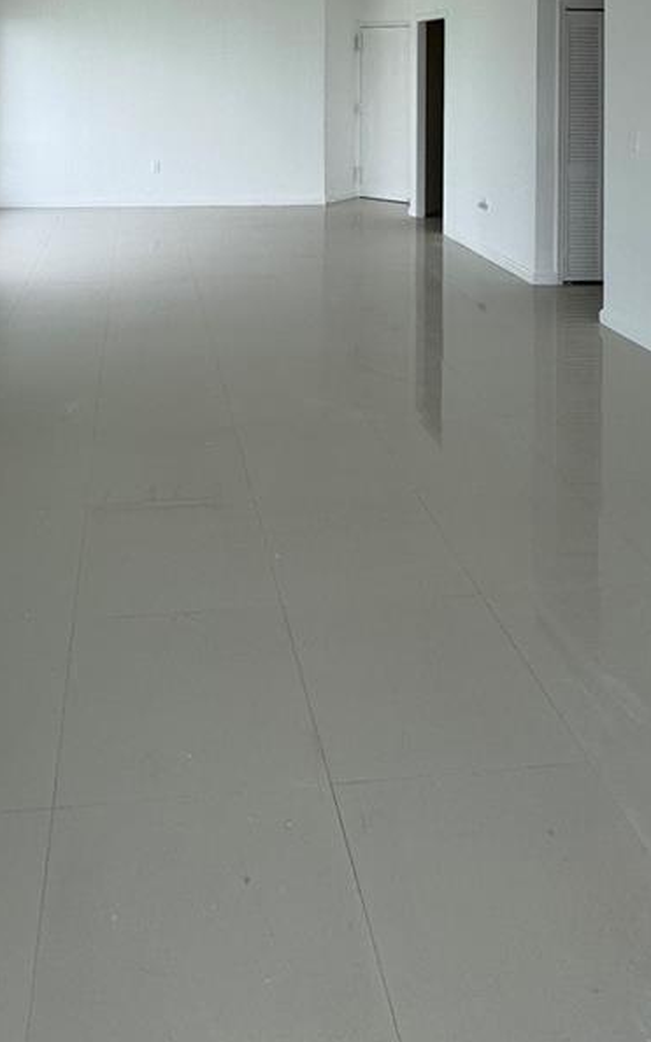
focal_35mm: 30
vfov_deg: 53.1
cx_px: 223
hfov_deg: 41.3
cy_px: 61
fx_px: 852
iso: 40
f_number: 2.2
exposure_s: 1/269
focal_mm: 2.22
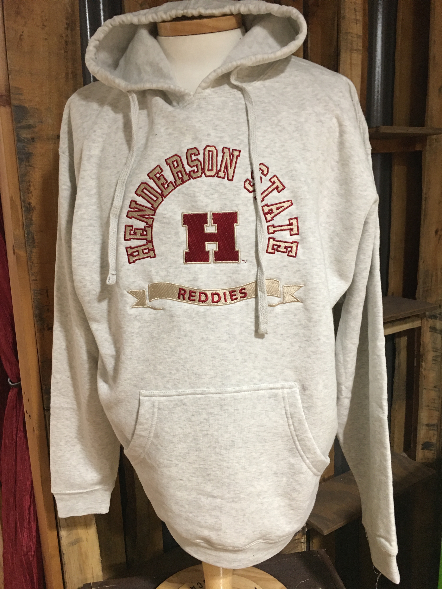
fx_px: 494
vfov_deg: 61.7
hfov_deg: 48.2
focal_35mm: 29
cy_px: 294
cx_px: 221
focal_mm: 4.15
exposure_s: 1/10
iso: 80
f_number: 2.2
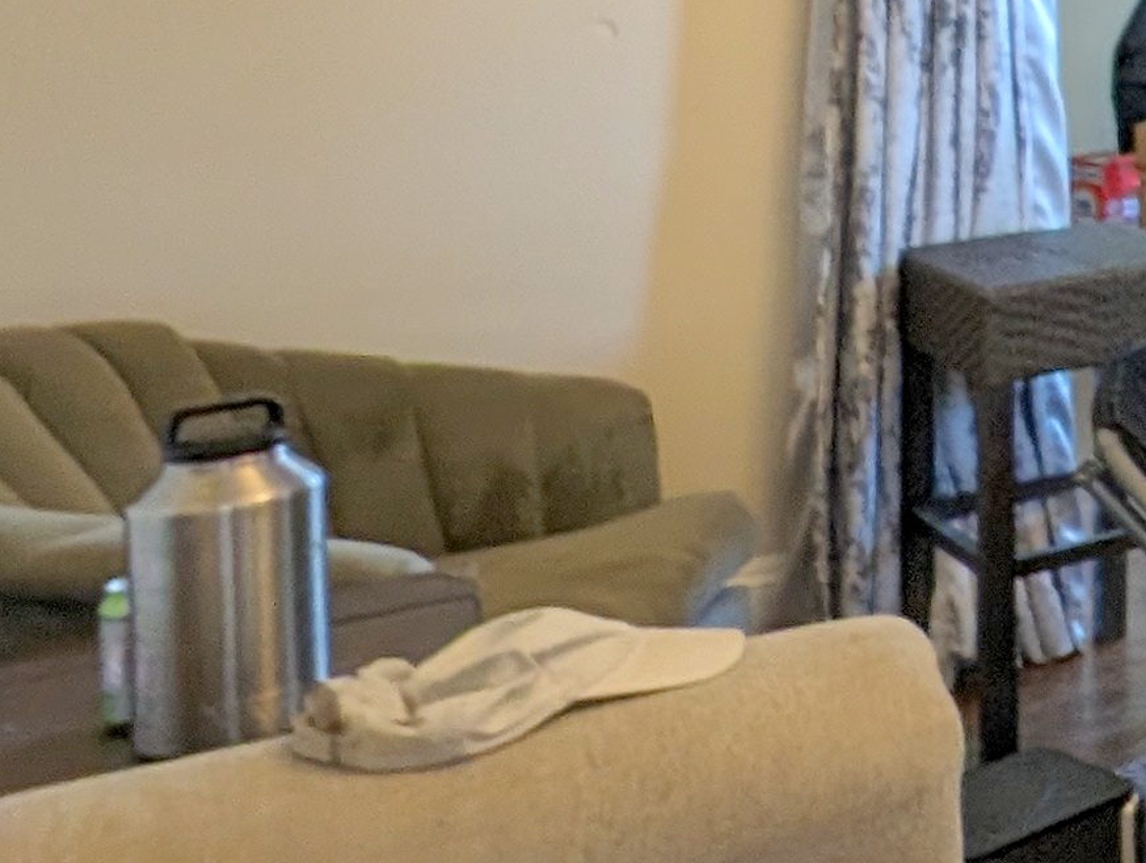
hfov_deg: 19.9
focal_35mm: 56
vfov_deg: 24.3
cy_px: -110
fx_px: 1856
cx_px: 2236
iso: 48
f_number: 1.95
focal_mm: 2.23
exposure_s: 1/120
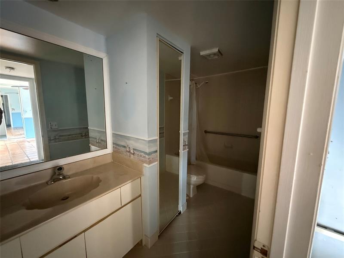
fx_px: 139
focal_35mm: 14
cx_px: 172
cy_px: 129
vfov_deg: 85.7
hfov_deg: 102.1
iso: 1600
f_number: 2.2
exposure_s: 1/30
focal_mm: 2.22
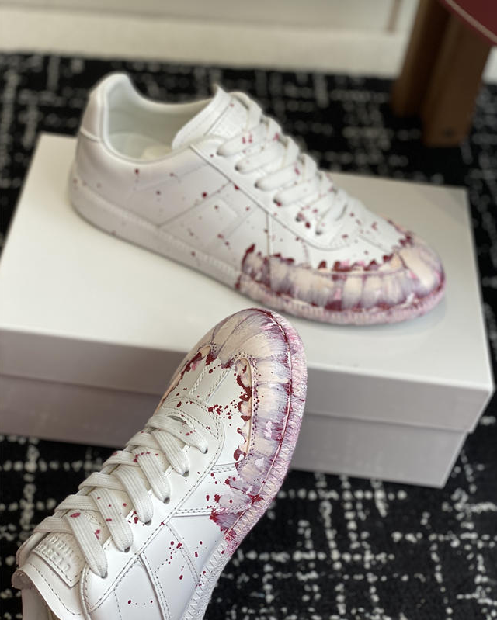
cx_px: 250
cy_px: 286
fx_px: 1010
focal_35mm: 55
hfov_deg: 27.6
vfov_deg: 34.1
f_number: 2
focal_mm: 6
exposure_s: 1/122
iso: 25
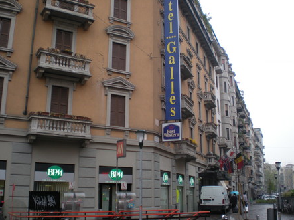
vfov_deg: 36.8
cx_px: 148
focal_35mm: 39
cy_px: 110
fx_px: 331
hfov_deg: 47.9
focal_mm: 6.3
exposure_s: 1/59.8
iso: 100
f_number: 3.1
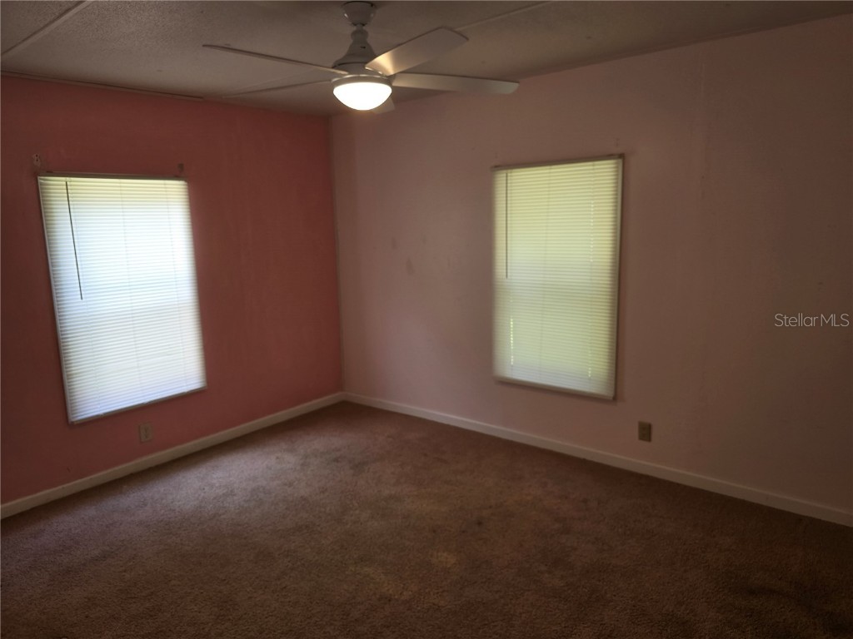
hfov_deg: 73.9
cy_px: 320
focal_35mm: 23
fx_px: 567
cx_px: 426
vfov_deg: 58.9
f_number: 1.7
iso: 50
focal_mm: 6.3
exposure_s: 1/60
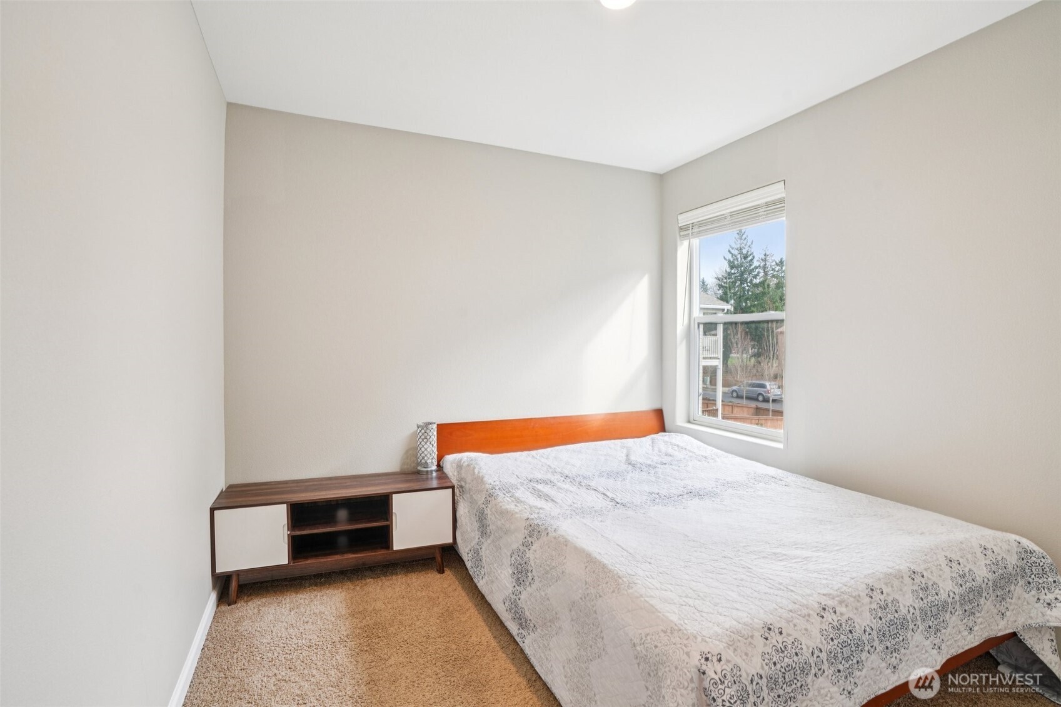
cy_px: 354
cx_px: 530
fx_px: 471
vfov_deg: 73.7
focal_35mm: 16
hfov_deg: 96.7
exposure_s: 1/40
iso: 400
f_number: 8
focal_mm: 16
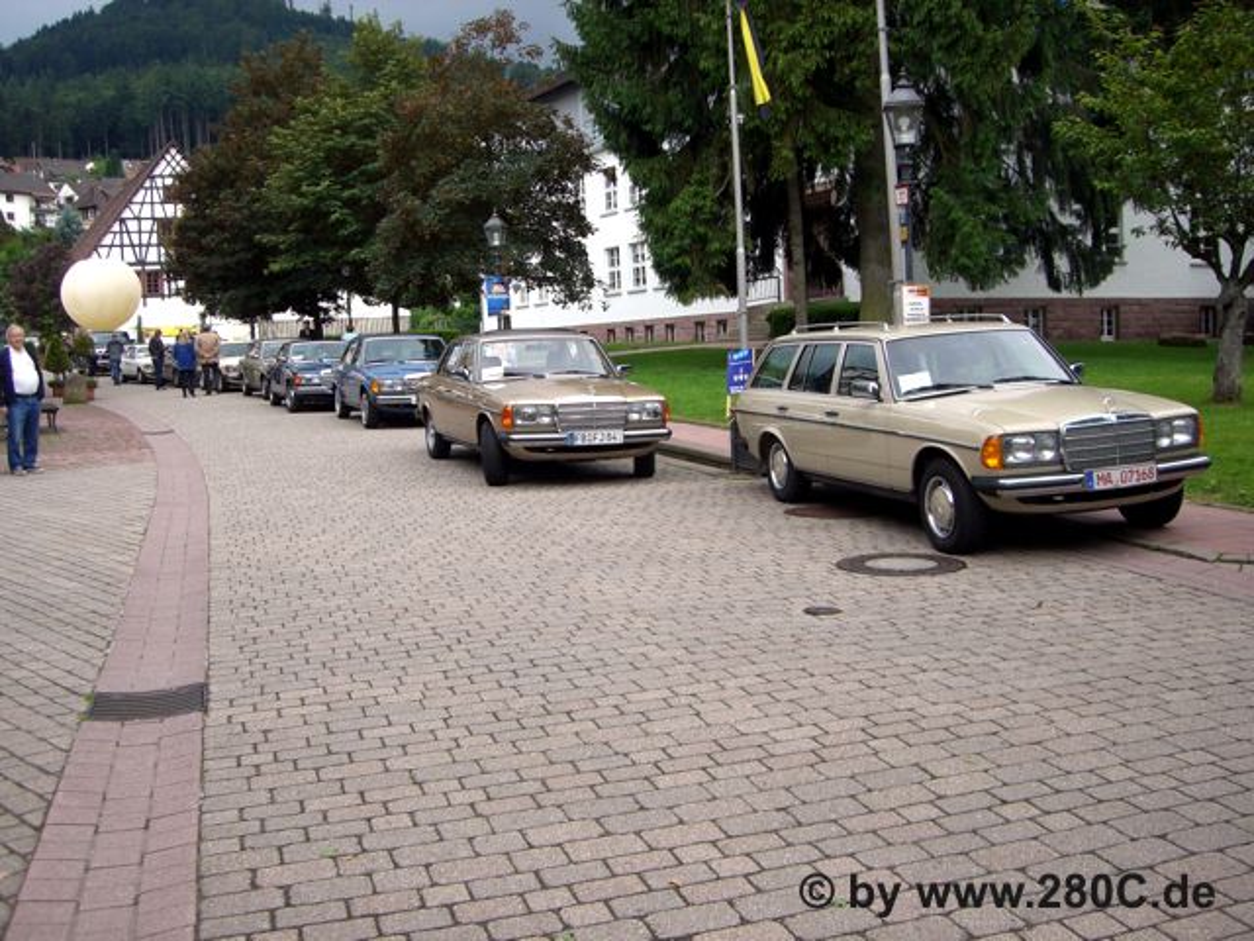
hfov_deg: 49.0
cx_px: 627
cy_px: 470
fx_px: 1377
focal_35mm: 38
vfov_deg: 37.7
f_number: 2.7
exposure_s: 1/160
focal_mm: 6.2
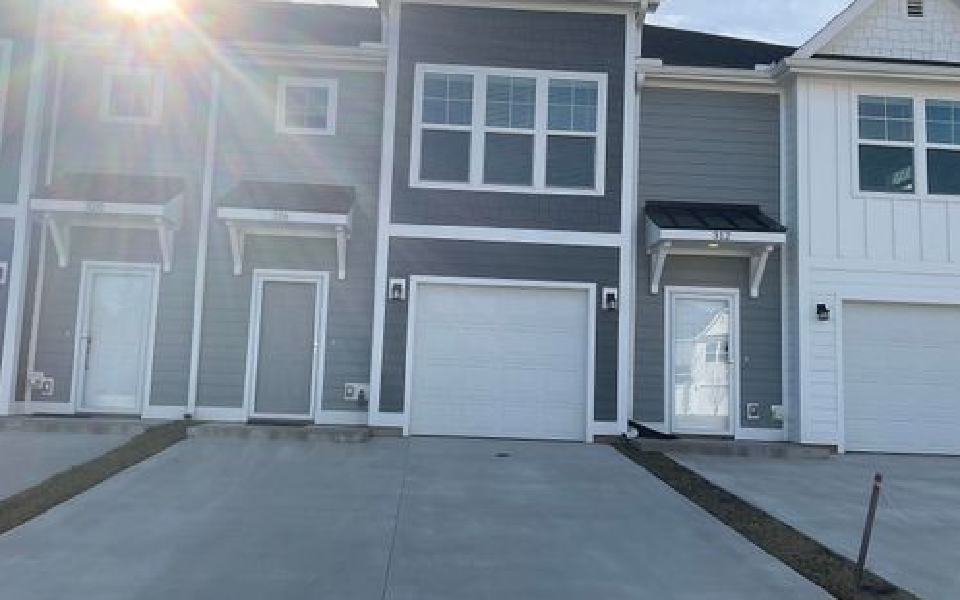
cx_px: 478
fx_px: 811
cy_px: 299
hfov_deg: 61.2
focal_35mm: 31
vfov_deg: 40.6
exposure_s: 1/1786
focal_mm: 3
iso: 16
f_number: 1.8
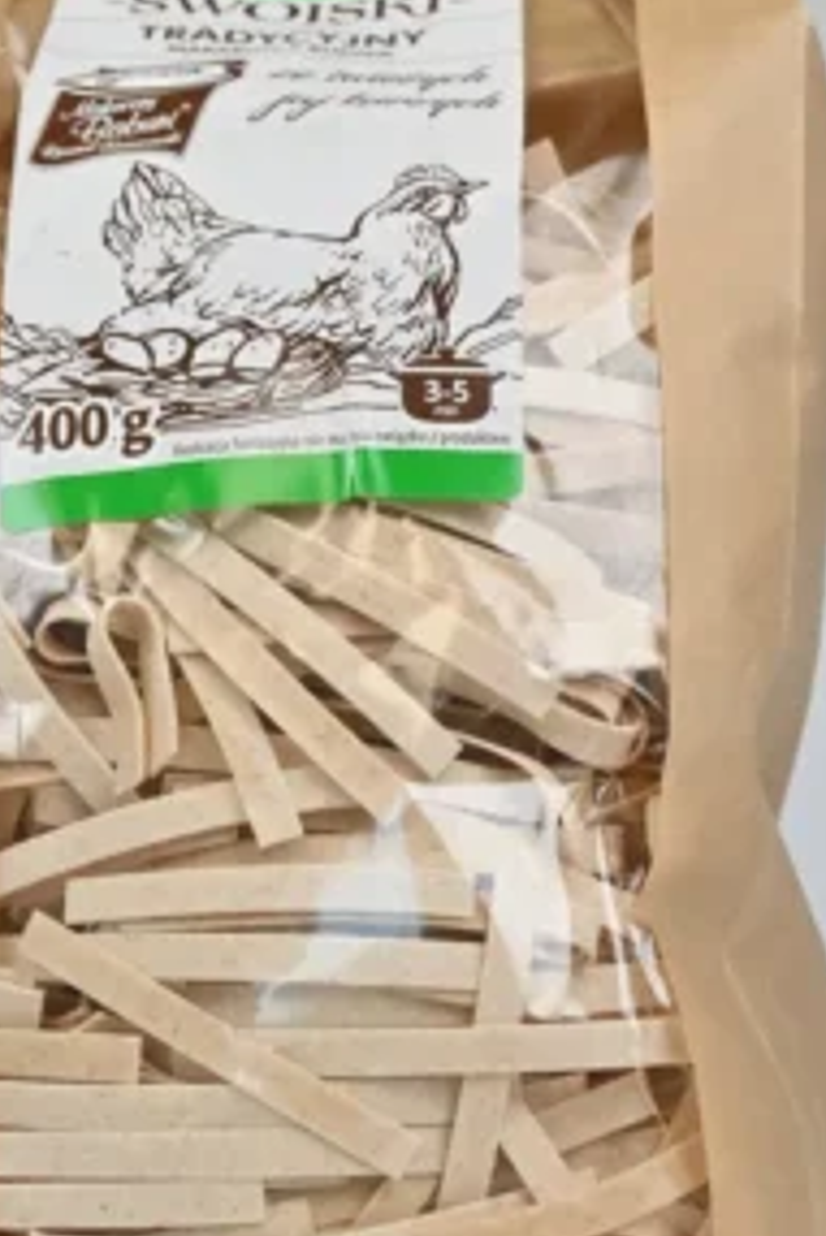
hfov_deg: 18.3
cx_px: 350
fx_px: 2557
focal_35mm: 74
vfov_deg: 27.2
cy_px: 722
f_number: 6.3
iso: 320
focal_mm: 31.5
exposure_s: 1/160
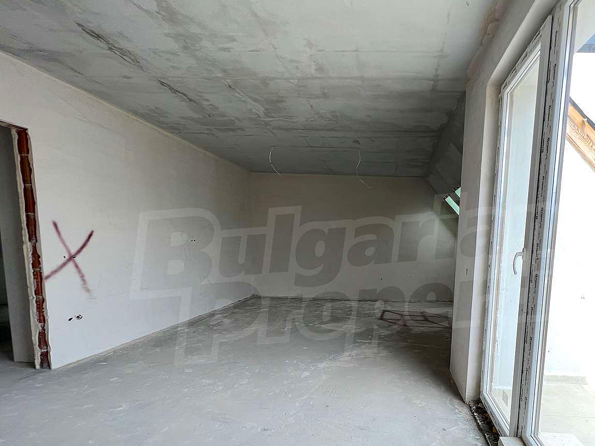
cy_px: 279
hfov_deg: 88.3
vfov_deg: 73.5
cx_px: 389
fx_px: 292
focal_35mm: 17
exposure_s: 1/103
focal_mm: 1.57
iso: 32
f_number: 1.8
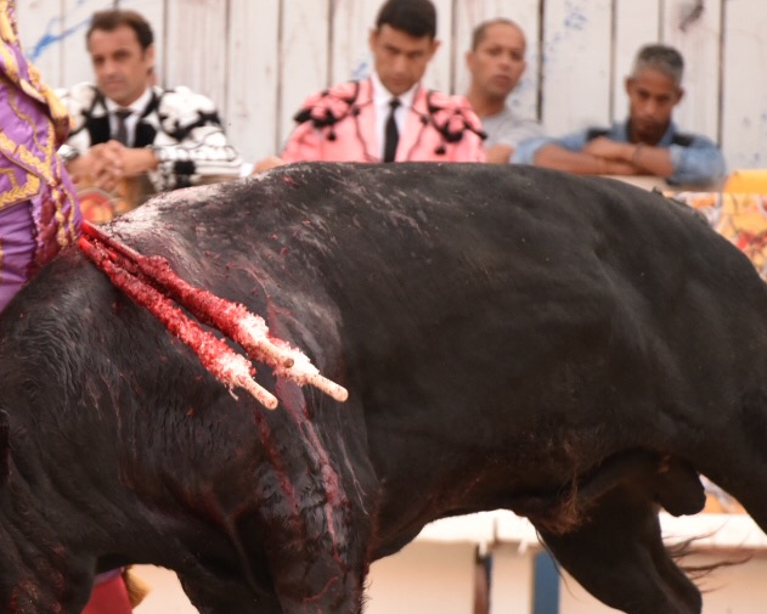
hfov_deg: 3.8
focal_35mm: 506
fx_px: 11488
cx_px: 119
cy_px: 449
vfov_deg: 3.1
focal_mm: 210
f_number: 5.6
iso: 2000
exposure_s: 1/640
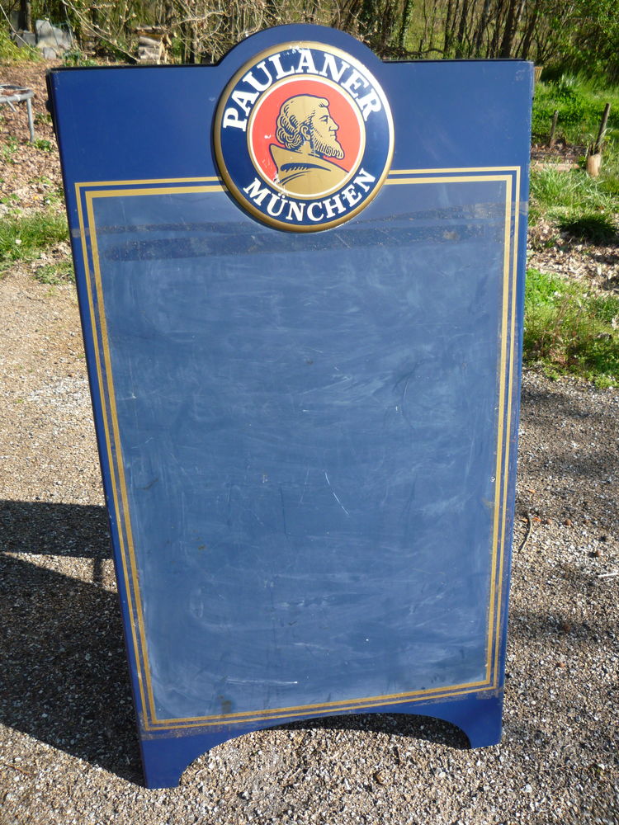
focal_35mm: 30
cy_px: 412
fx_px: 715
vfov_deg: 60.0
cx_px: 310
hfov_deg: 46.8
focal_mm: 5.2
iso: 100
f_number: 4
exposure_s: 1/320
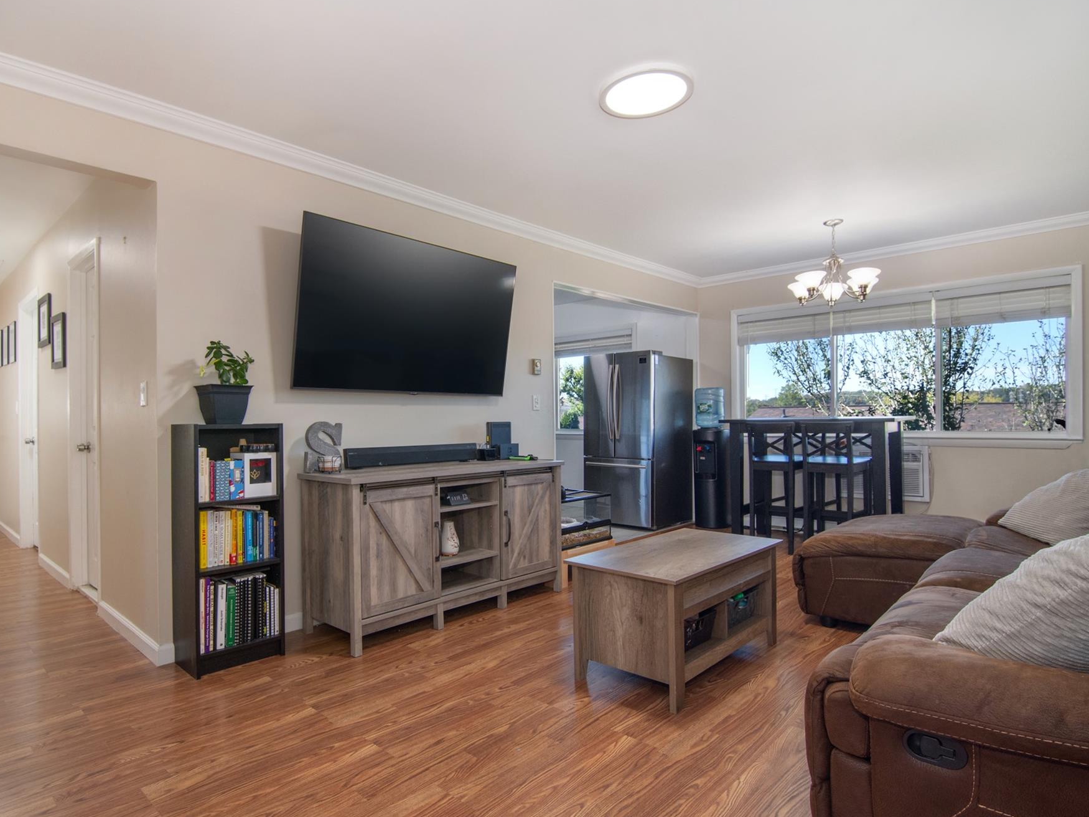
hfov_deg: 85.4
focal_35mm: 19
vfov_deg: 69.9
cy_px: 415
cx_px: 464
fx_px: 584
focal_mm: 11
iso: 640
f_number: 8
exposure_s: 1/100
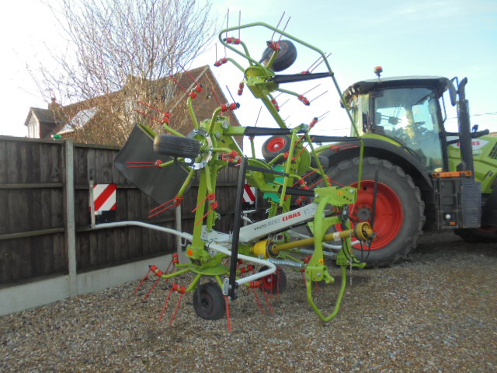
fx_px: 373
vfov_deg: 53.1
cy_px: 186
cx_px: 248
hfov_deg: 67.3
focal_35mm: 26
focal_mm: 4.6
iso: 100
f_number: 3.5
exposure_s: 1/125
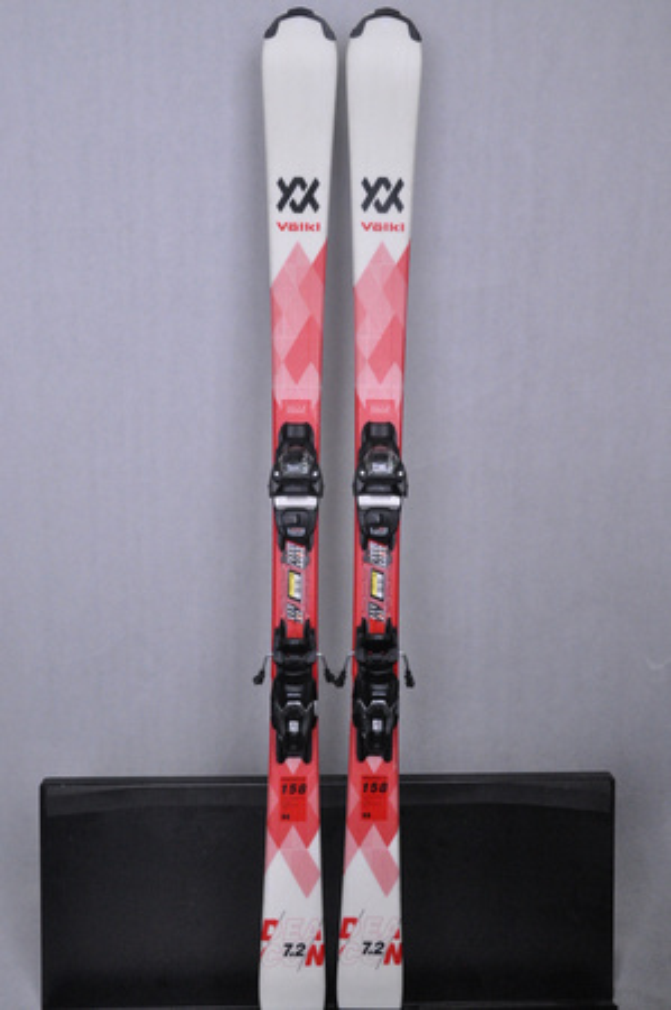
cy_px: 505
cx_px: 336
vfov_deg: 53.2
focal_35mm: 36
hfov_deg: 36.8
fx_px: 1009
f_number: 9.5
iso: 3200
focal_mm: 24
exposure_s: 1/125
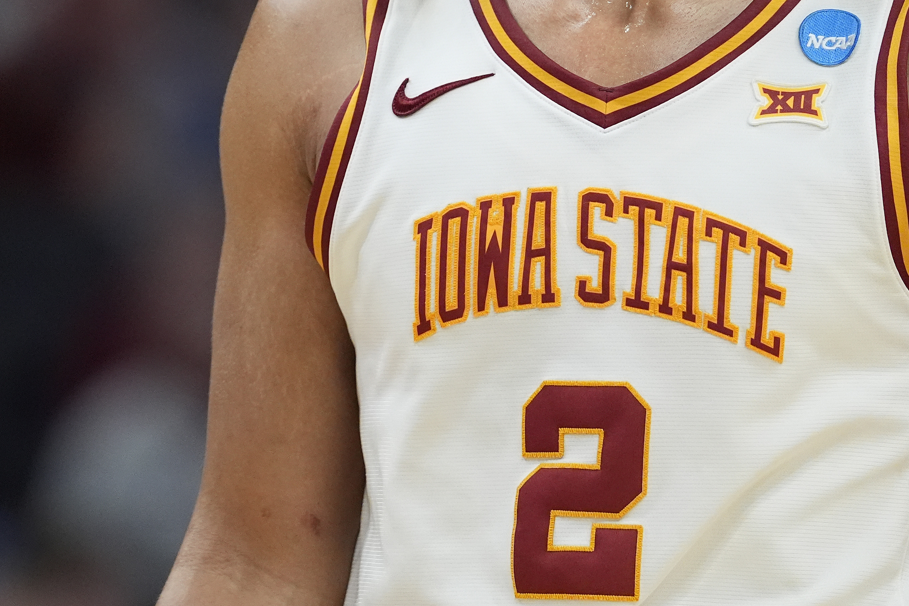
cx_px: 15
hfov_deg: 3.1
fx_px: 16739
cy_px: -57
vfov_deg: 2.1
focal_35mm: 663
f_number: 3.2
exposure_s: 1/1600
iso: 4000
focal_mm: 300
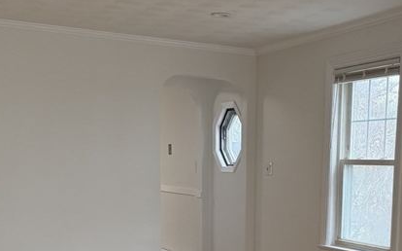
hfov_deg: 32.1
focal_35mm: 63
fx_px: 690
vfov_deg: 19.7
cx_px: 284
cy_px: 274
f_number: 1.78
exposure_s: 1/164
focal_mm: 6.76
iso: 200
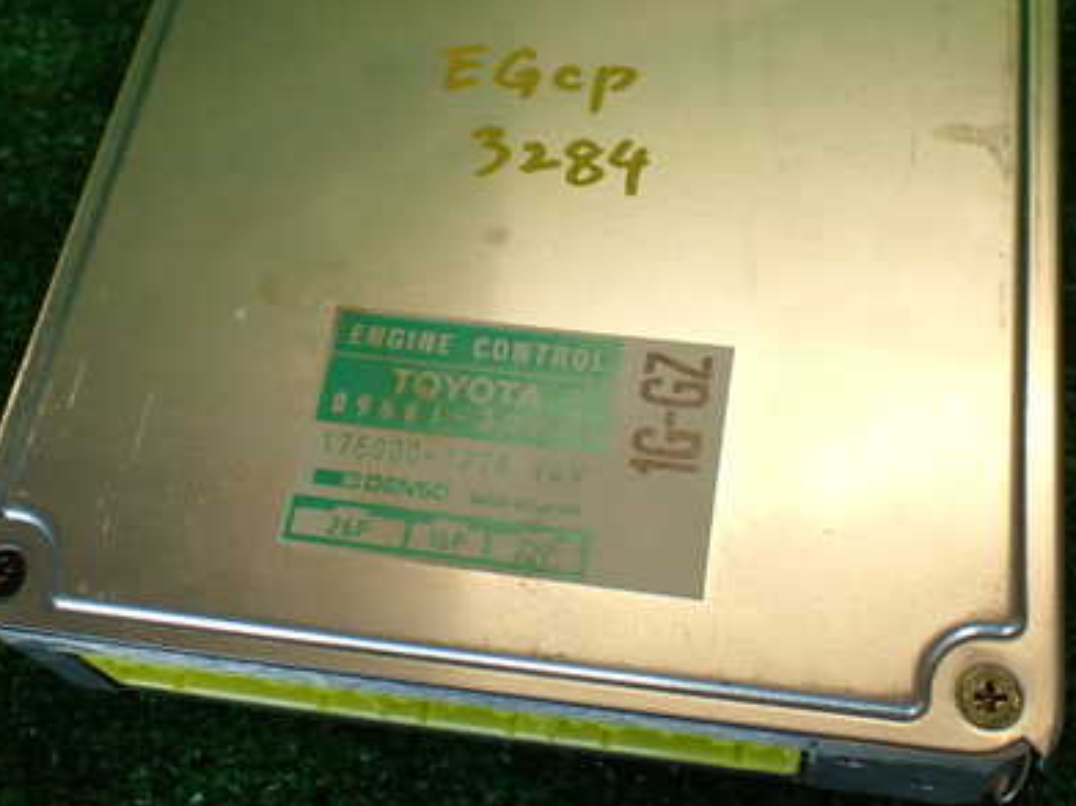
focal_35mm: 46
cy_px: 286
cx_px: 570
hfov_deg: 41.2
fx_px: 1429
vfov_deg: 31.3
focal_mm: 5.4
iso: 100
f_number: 2.3
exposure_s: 1/100
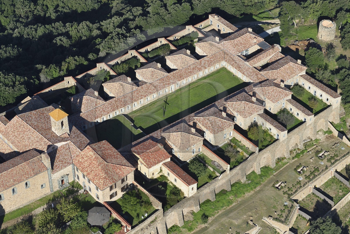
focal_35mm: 70
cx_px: 175
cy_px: 117
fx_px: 680
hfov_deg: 28.8
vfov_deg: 19.4
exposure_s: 1/1250
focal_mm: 70
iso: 400
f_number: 8
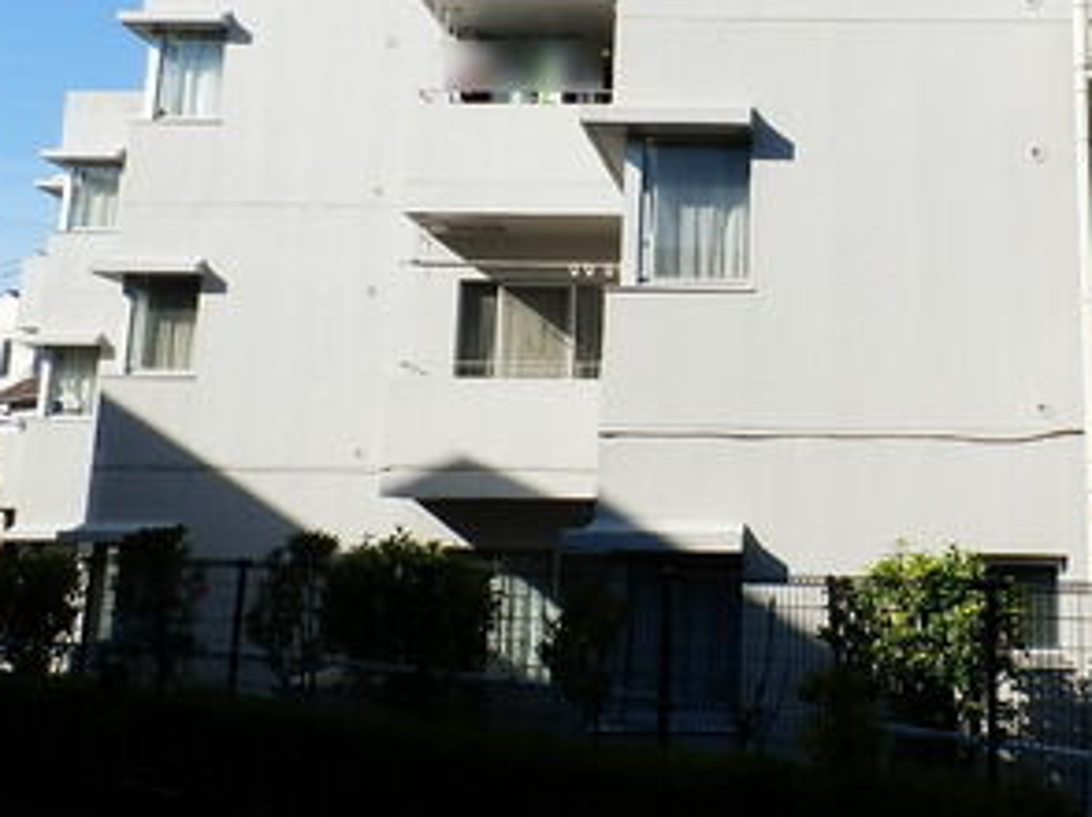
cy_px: 201
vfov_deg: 29.2
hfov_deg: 37.9
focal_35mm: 49
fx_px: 1544
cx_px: 821
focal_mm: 4.2
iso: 80
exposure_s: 1/160
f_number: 7.9
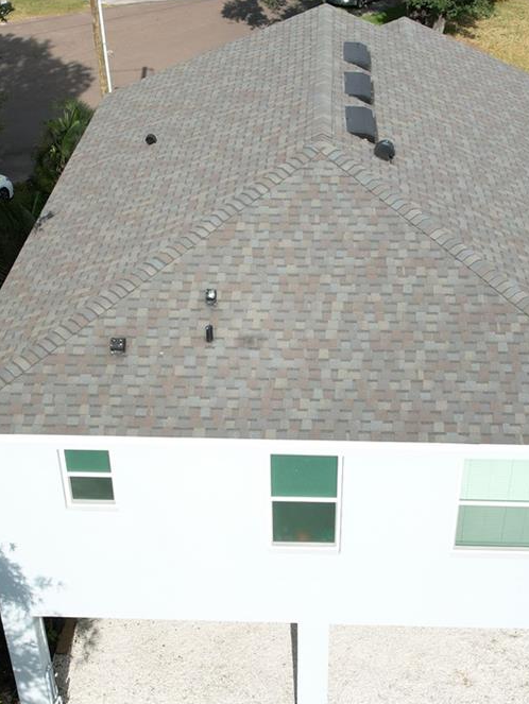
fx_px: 1038
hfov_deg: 28.6
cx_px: 286
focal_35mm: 51
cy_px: 403
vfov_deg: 37.4
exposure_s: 1/2000
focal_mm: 8.38
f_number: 2.8
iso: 100
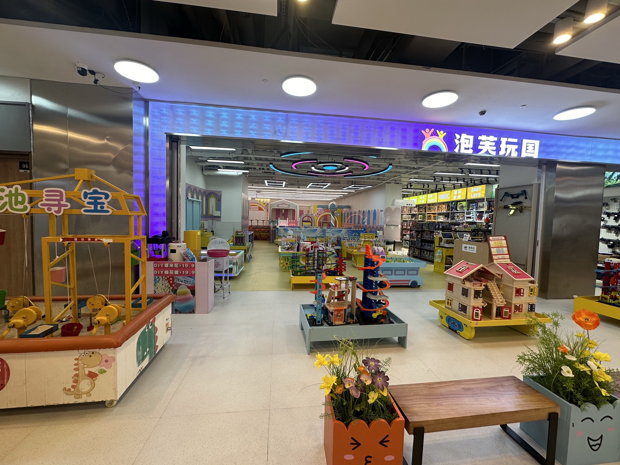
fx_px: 251
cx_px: 310
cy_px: 232
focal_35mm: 14
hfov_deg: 102.1
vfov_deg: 85.7
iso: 64
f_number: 2.2
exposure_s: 1/100
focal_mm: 2.22
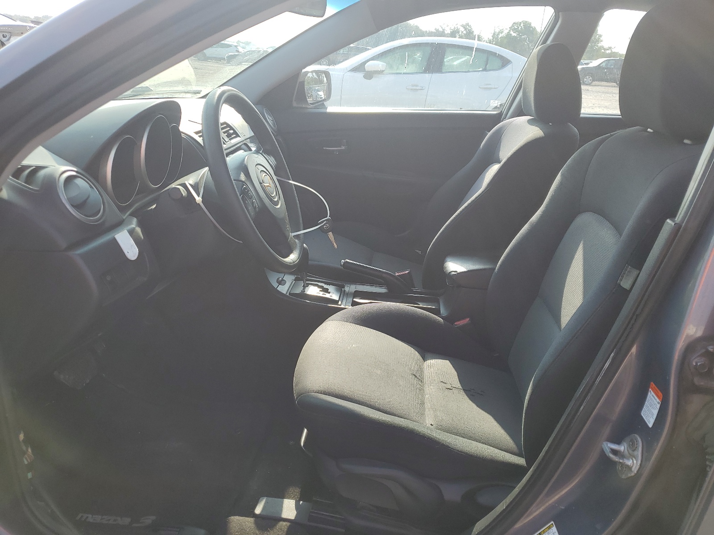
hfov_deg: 67.3
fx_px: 536
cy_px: 268
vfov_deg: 53.1
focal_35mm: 26
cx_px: 357
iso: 50
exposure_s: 1/909
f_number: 1.5
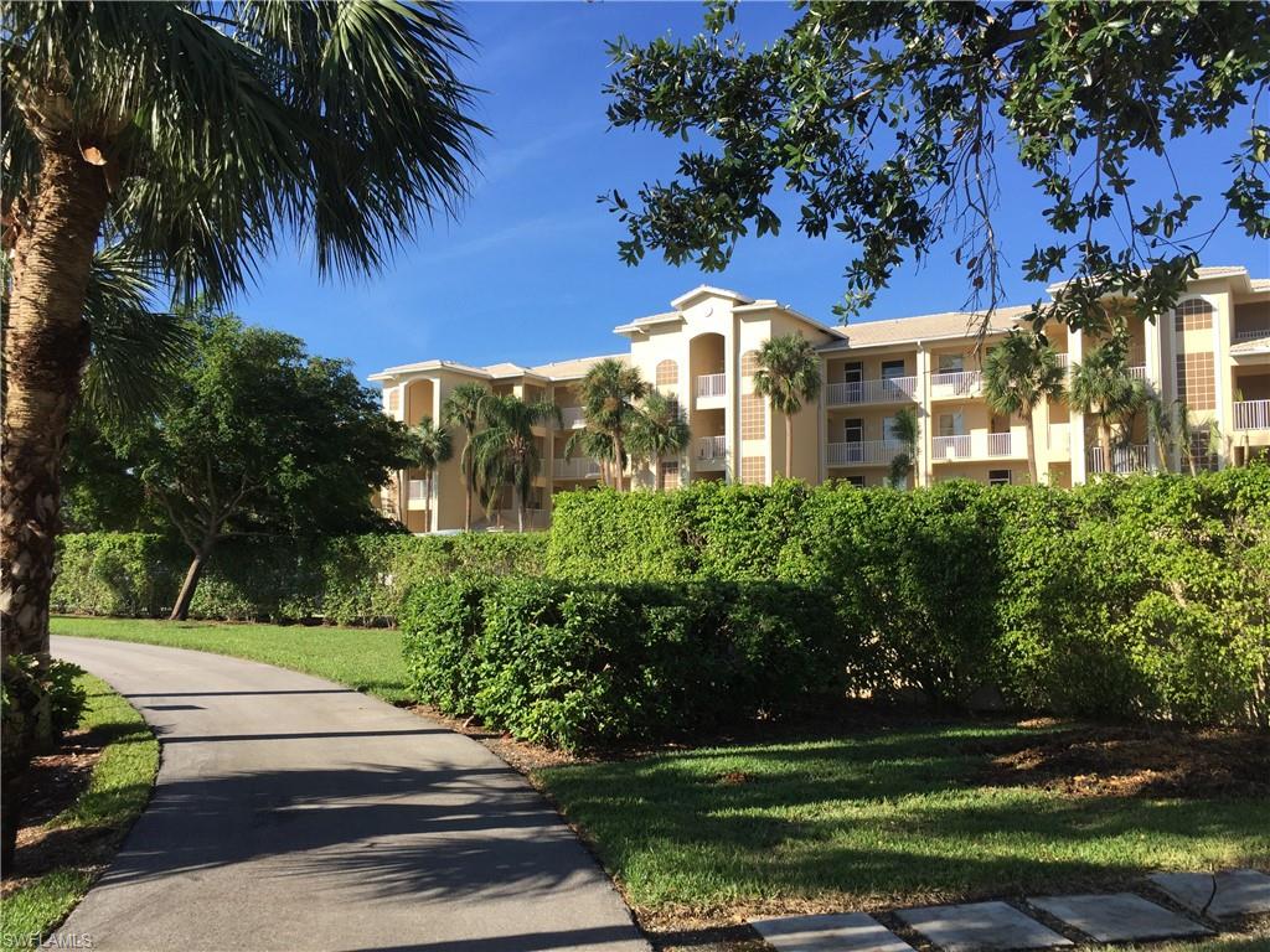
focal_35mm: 29
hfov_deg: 61.7
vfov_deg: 48.2
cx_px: 635
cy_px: 476
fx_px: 1064
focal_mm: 4.15
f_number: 2.2
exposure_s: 1/1276
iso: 32
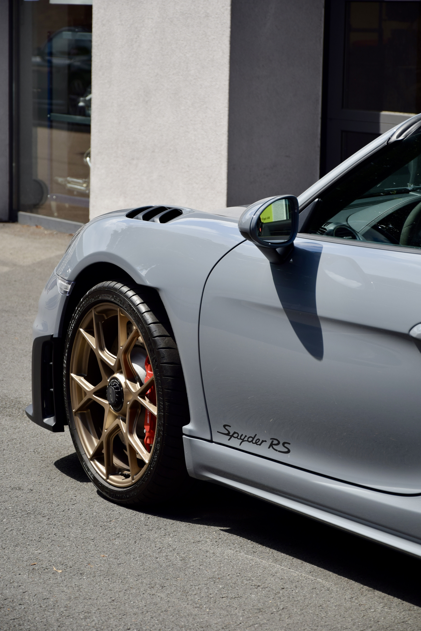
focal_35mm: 135
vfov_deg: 15.2
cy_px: 316
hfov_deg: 10.2
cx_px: 210
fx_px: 2366
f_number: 6.3
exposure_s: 1/640
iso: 200
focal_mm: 90
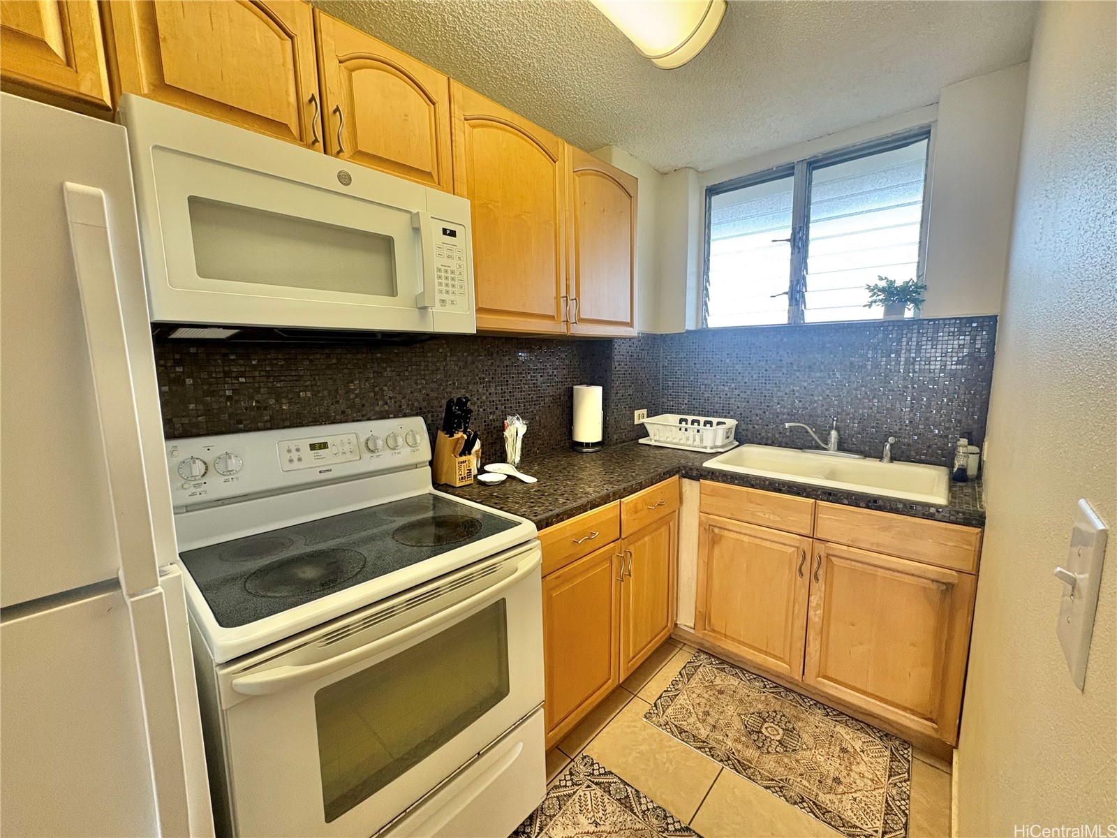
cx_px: 558
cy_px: 419
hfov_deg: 102.1
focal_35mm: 14
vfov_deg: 85.7
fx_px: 452
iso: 250
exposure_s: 1/60
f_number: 2.2
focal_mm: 2.22
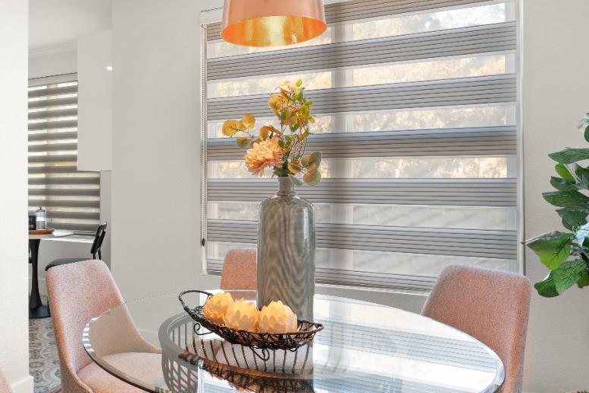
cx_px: 162
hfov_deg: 57.8
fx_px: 507
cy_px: 185
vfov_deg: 42.3
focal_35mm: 31
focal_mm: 16
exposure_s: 2
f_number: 8
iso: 100
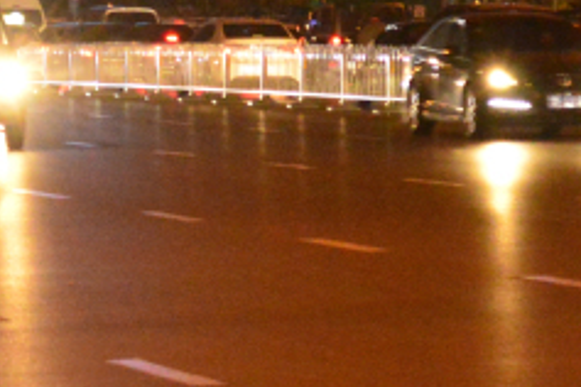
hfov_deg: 5.8
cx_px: -34
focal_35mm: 356
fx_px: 5748
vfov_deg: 3.8
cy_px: -131
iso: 6400
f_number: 5.6
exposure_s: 1/60
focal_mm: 55
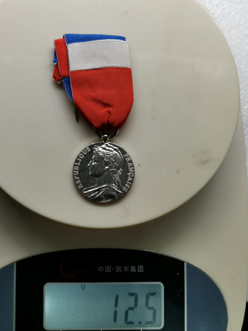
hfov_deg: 27.0
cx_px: 112
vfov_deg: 35.5
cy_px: 160
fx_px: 516
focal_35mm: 54
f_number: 1.6
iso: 50
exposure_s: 1/100
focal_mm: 5.56
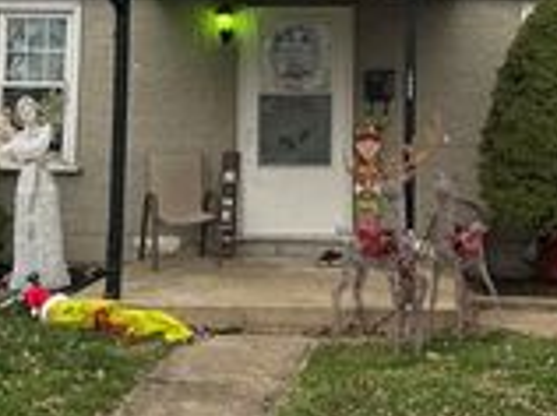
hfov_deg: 25.6
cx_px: 367
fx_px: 1221
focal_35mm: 76
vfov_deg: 18.9
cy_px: 19
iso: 80
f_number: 1.78
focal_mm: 6.76
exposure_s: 1/467
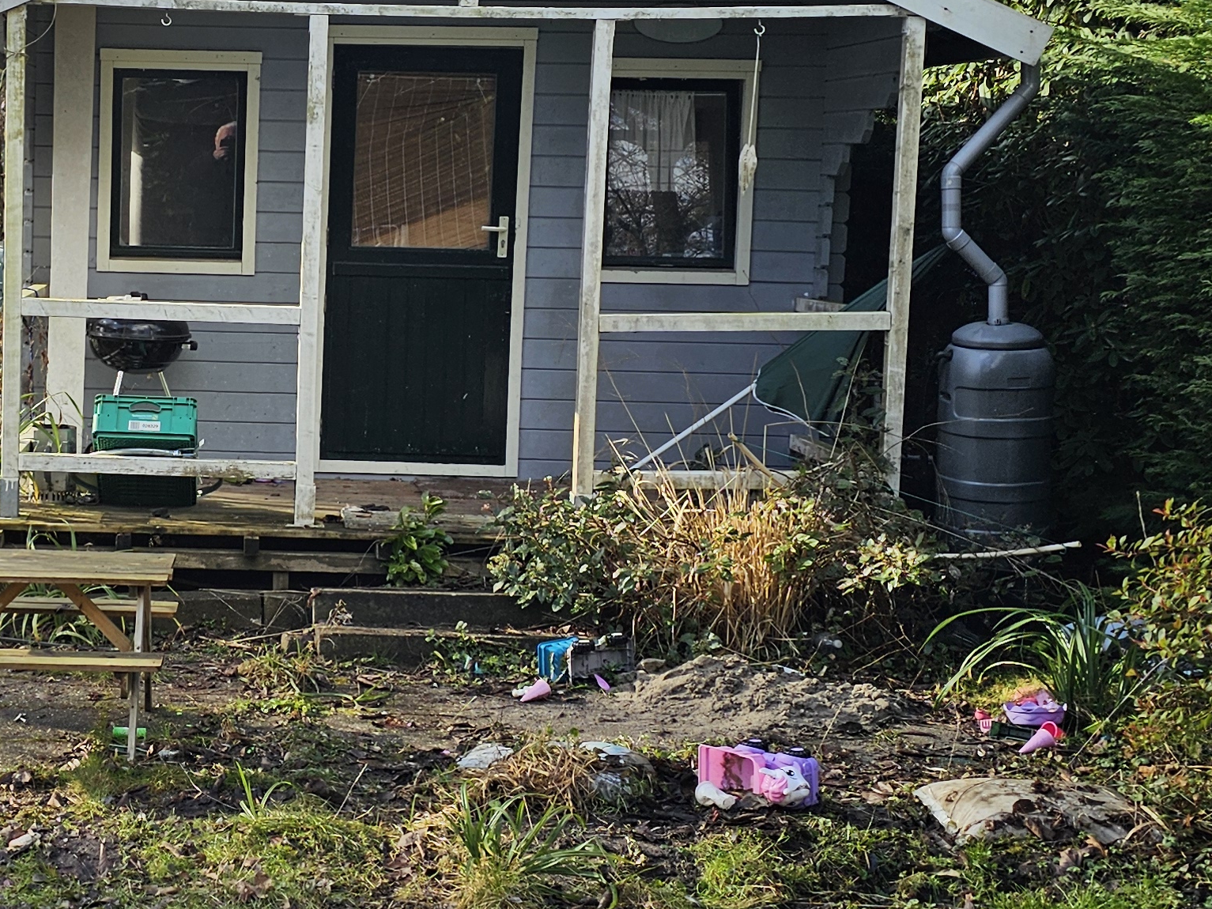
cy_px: 379
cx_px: 187
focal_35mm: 60
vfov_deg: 24.4
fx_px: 2101
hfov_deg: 31.1
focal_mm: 6.3
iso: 10
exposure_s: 1/281
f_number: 1.7
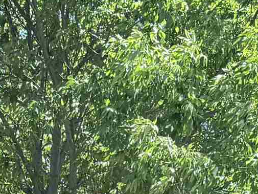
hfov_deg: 13.4
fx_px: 1088
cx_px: 20
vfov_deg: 8.9
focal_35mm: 146
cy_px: 519
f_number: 1.78
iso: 100
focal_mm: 6.76
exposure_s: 1/1464
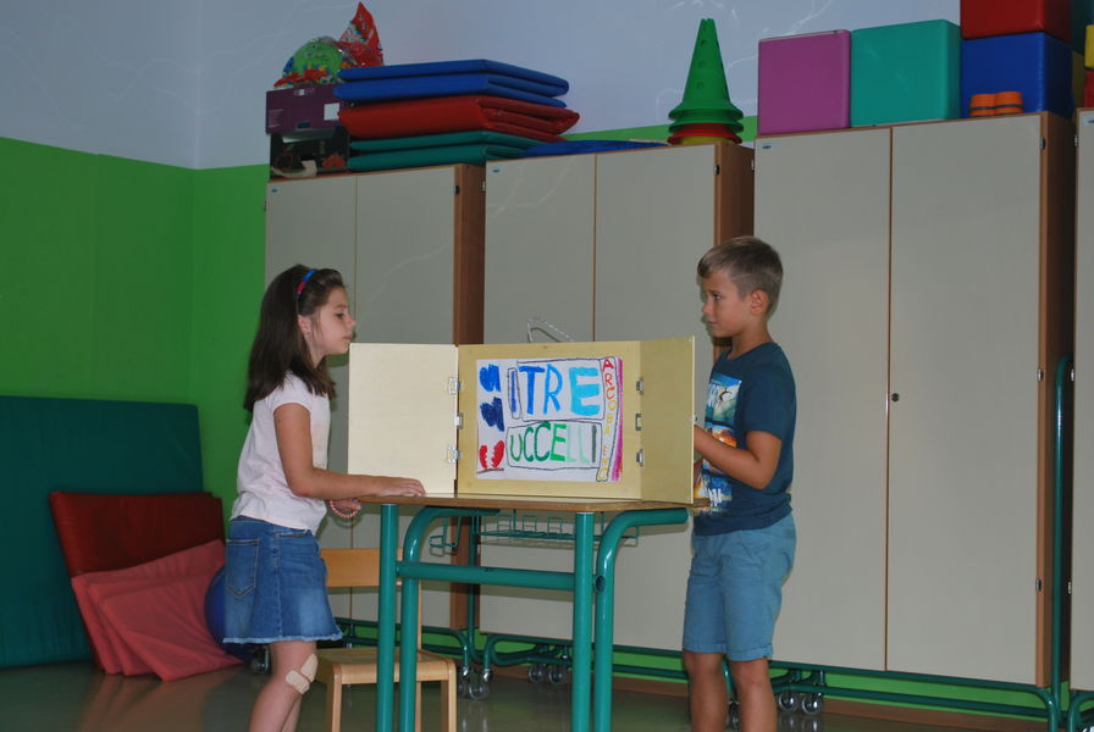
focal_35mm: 60
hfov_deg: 33.4
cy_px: 366
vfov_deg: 22.7
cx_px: 547
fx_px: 1826
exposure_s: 1/60
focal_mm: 40
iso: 200
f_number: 5.3
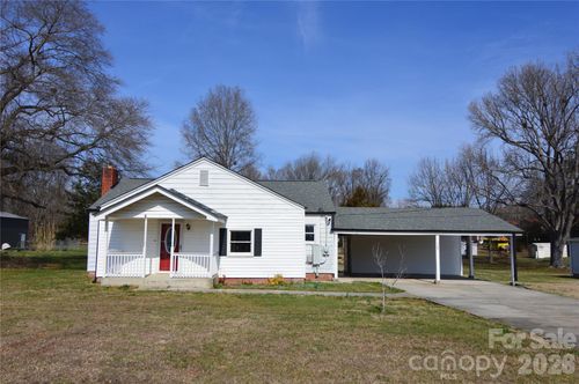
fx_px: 385
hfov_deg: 73.8
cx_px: 290
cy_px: 192
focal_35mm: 24
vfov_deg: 53.0
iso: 200
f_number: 11
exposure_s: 1/500
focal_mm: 16
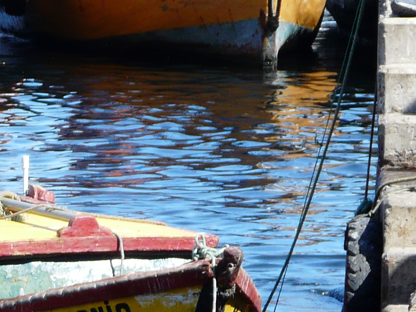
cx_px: -235
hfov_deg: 3.2
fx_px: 7330
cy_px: 334
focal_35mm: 610
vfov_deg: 2.4
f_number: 5.6
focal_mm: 30
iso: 100
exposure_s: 1/320
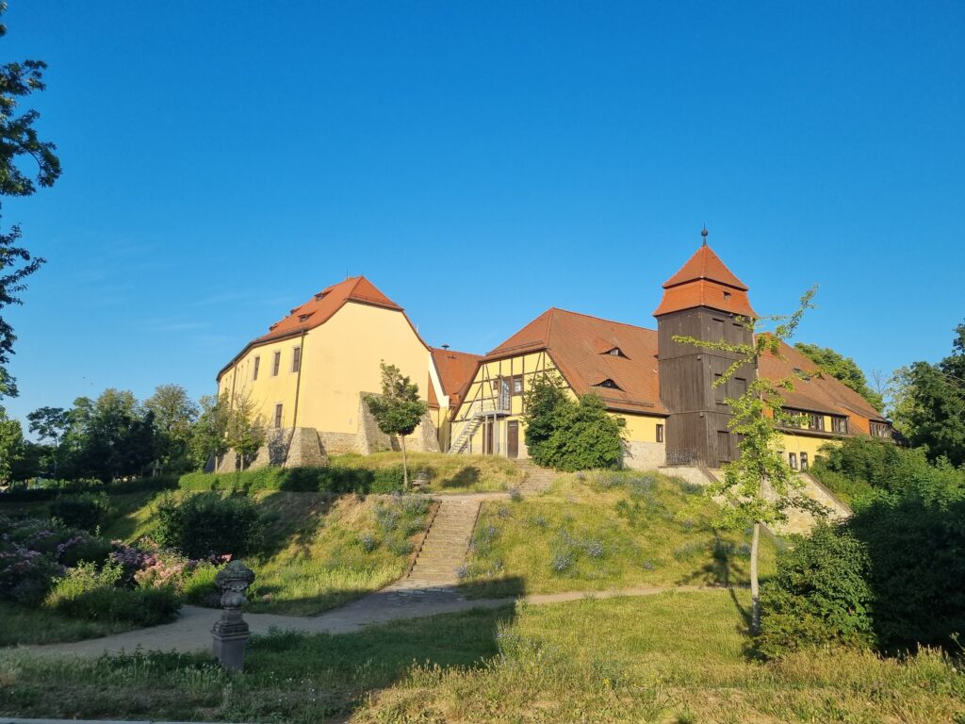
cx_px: 482
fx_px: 725
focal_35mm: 26
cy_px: 362
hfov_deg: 67.3
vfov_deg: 53.1
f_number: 1.8
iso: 50
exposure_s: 1/2504
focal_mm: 5.4
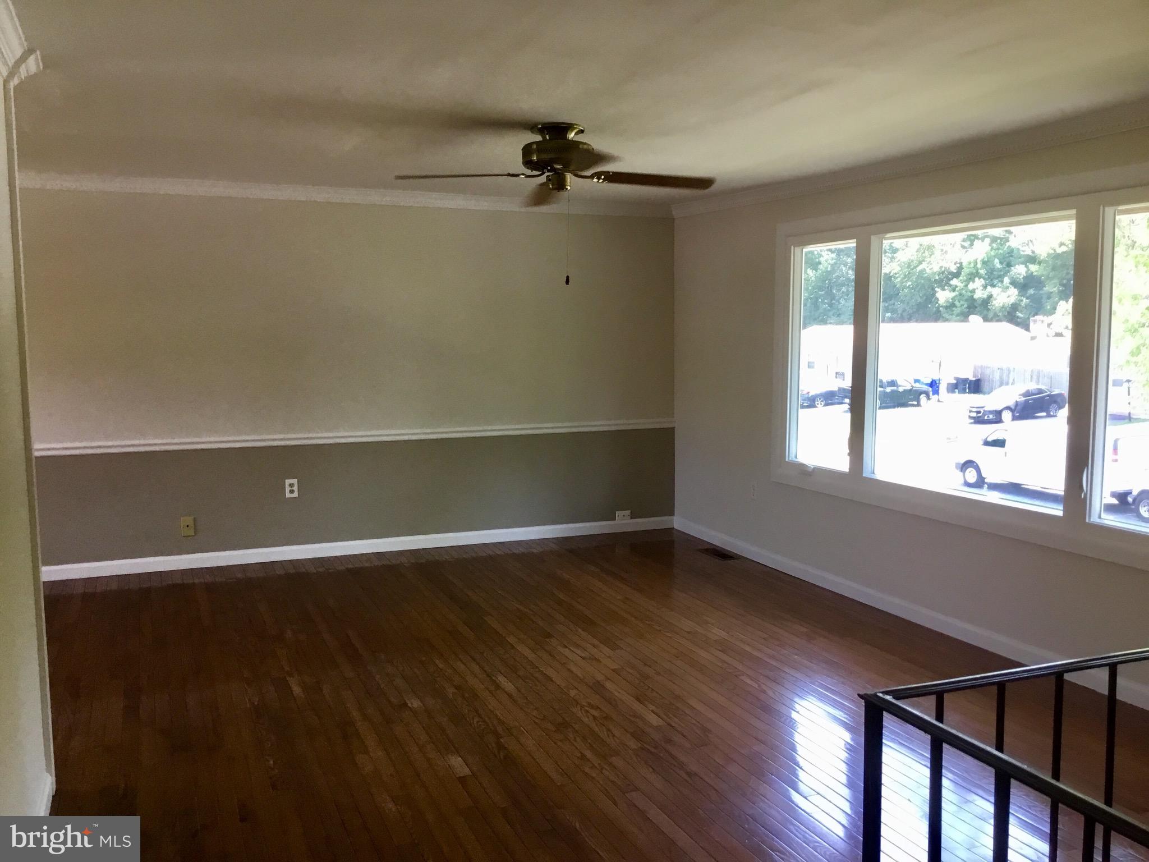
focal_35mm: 31
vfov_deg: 45.4
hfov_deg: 58.4
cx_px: 574
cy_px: 431
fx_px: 1029
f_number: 2.4
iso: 32
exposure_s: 1/30
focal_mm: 3.3
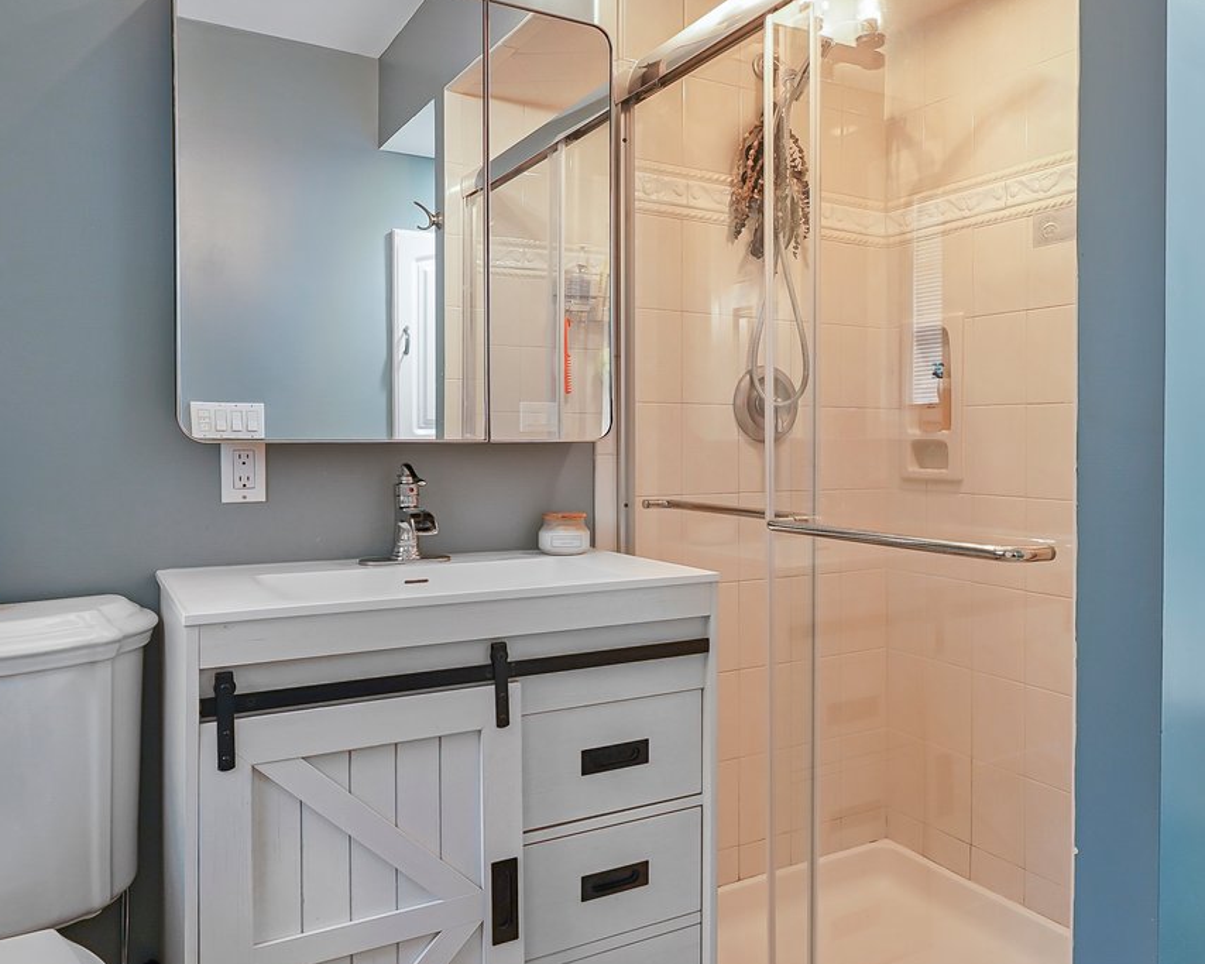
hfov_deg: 63.5
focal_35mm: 27
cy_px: 435
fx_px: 963
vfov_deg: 53.1
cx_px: 722
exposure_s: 1/3
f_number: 8
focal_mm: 12
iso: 320
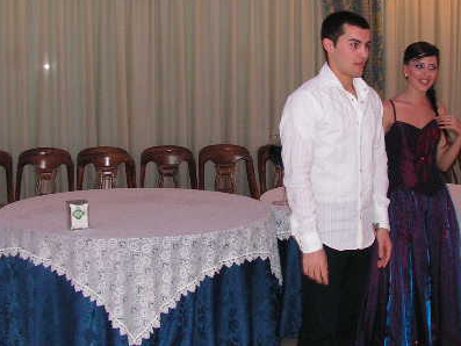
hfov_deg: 33.2
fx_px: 773
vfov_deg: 25.2
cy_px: 145
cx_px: 247
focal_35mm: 58
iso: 200
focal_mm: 6
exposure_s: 1/40
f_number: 3.2
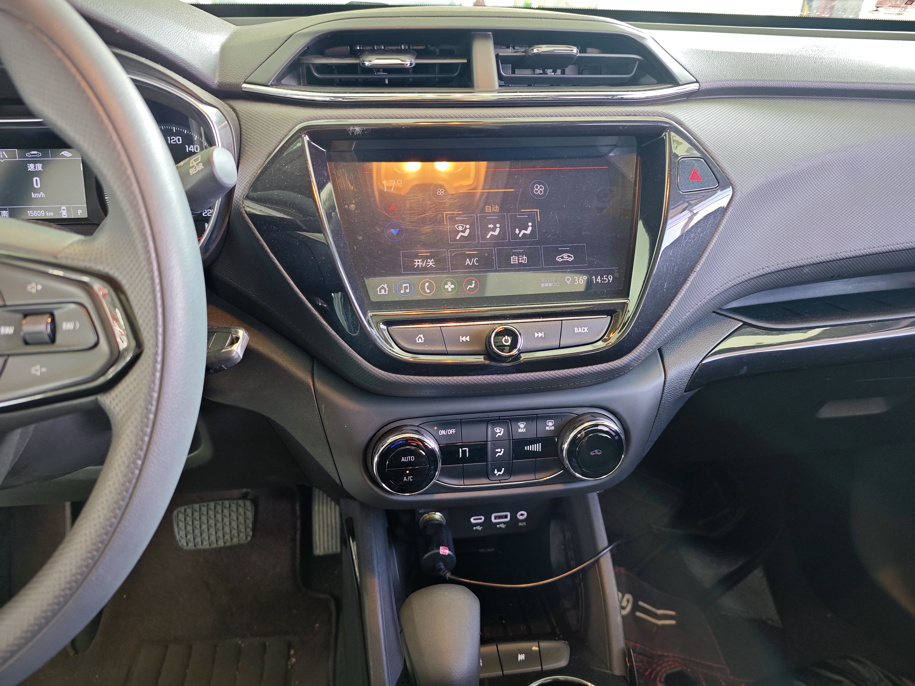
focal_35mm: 23
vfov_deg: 58.9
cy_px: 343
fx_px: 608
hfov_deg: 73.9
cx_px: 458
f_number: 1.6
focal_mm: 6.55
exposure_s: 1/50
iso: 200
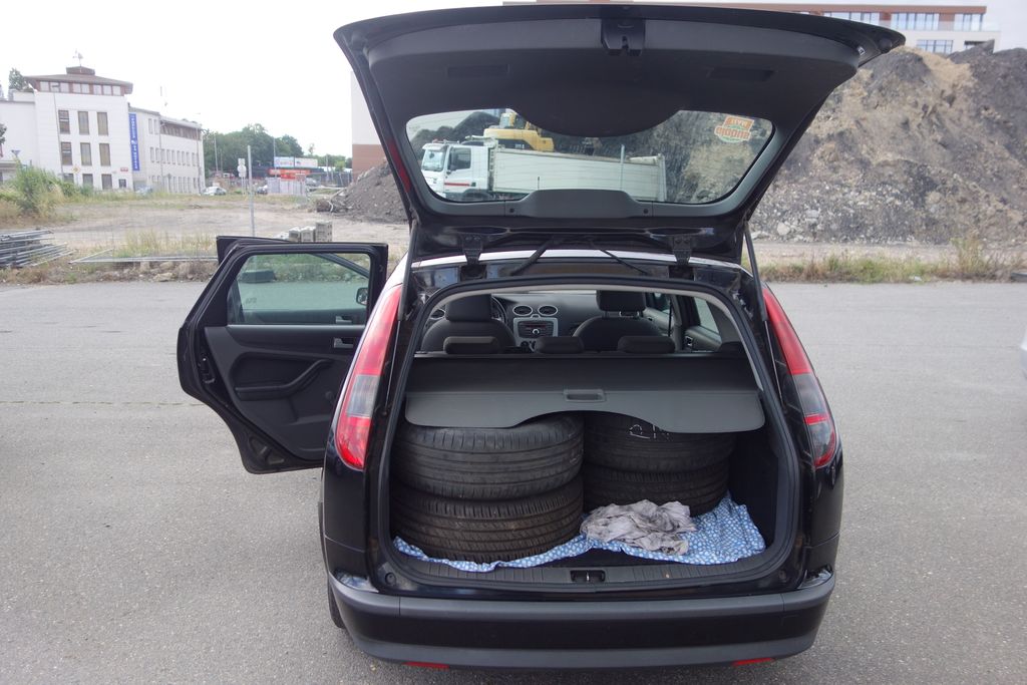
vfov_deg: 46.4
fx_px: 799
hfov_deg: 65.5
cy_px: 342
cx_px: 514
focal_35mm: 28
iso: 125
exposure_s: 1/500
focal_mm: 10.4
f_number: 2
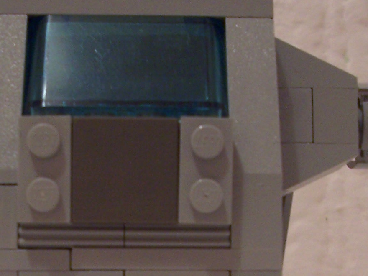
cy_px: 323
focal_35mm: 89
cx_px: 133
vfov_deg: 16.0
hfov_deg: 21.9
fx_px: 946
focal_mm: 5.6
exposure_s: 1/20
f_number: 2.7
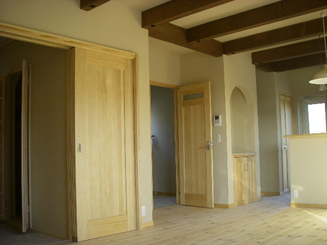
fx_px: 359
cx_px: 164
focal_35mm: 38
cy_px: 122
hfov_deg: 49.0
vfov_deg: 37.7
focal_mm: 6.3
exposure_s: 1/50
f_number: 3.3
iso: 64
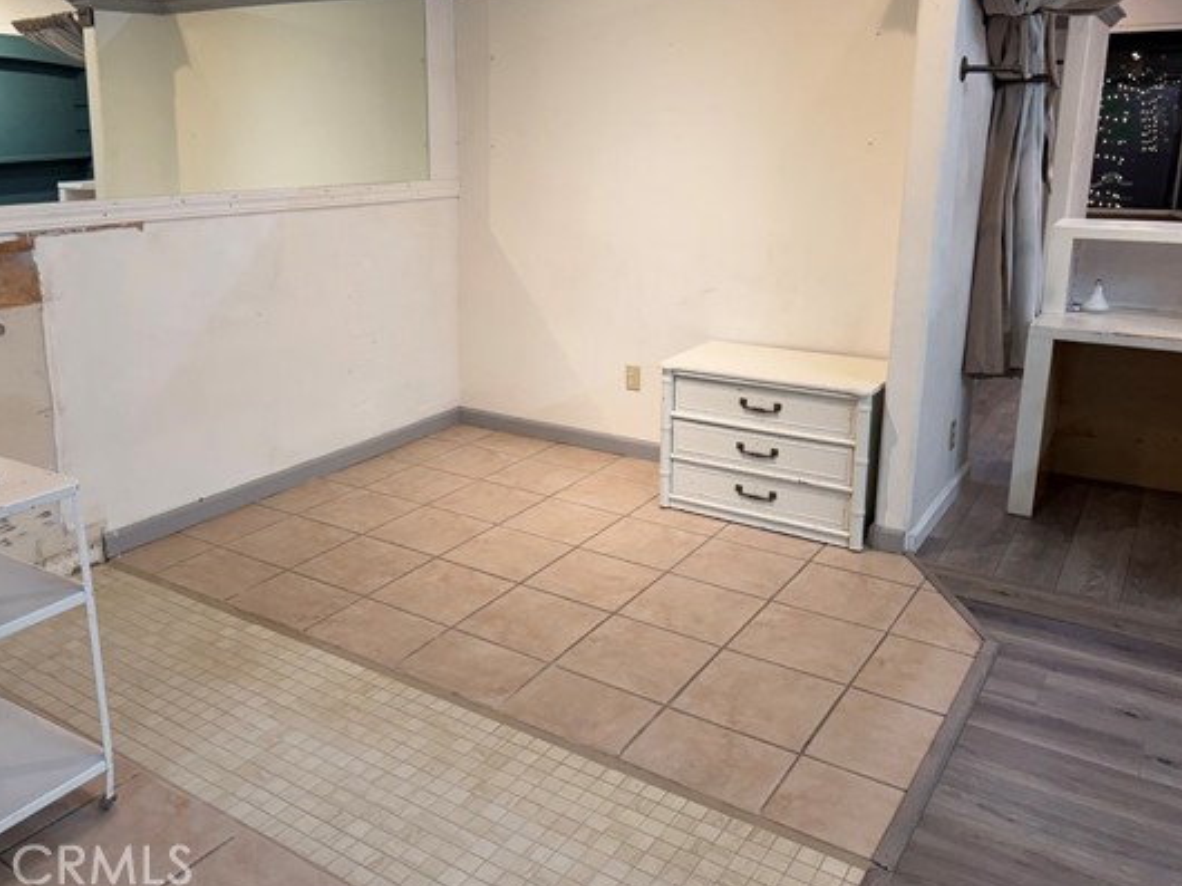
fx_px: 990
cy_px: 362
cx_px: 526
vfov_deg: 48.0
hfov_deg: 61.5
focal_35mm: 29
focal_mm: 6.76
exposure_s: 1/120
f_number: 1.78
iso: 160
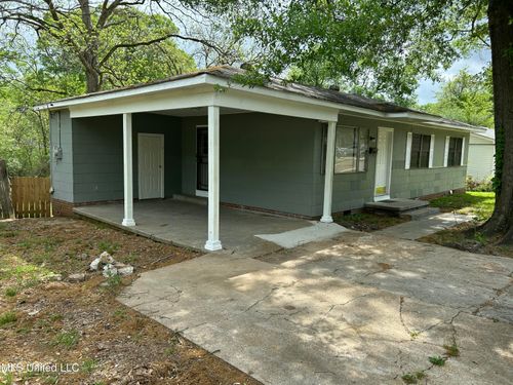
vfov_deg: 53.1
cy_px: 192
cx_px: 256
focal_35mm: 26
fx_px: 385
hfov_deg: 67.3
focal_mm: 5.7
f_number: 1.5
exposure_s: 1/1252
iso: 50
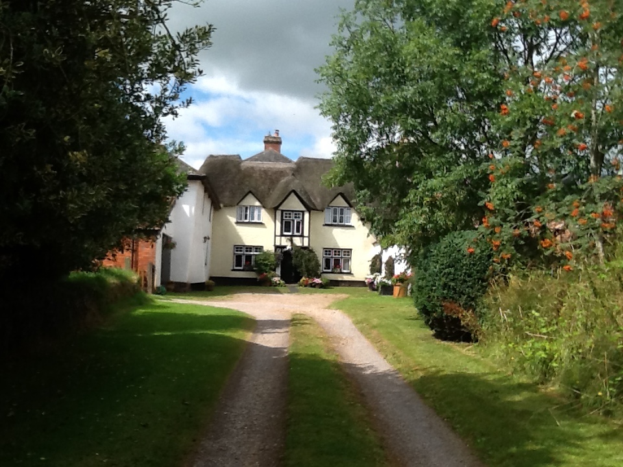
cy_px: 234
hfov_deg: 42.9
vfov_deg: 32.9
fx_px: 792
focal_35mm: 44
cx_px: 312
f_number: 2.4
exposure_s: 1/923
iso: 40
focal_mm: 2.03
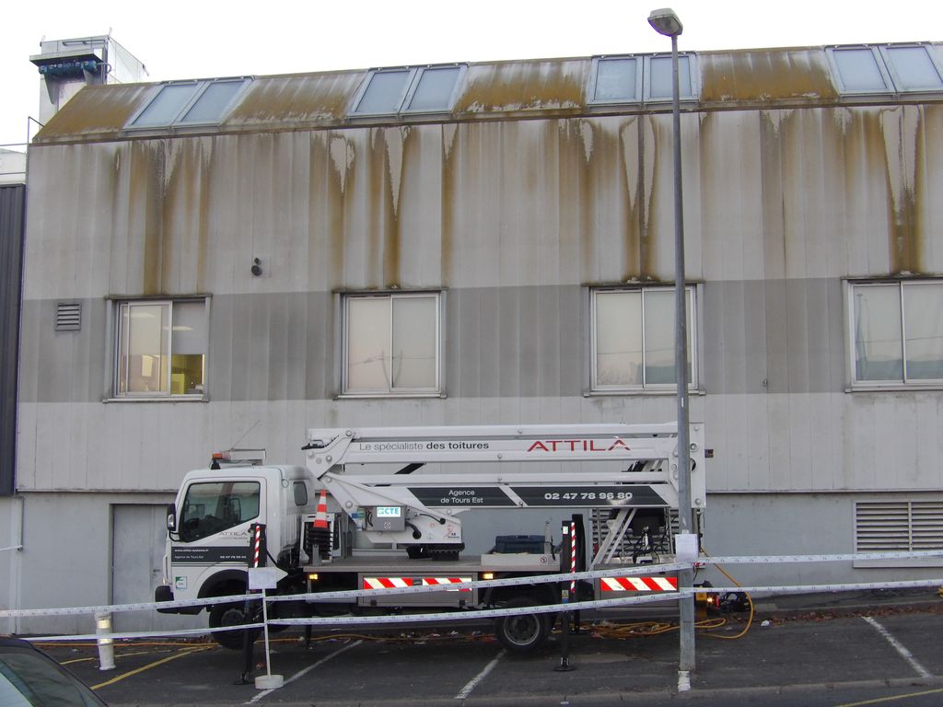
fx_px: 1253
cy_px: 354
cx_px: 472
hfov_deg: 41.2
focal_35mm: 46
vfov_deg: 31.5
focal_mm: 8.2
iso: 200
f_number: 3.8
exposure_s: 1/34
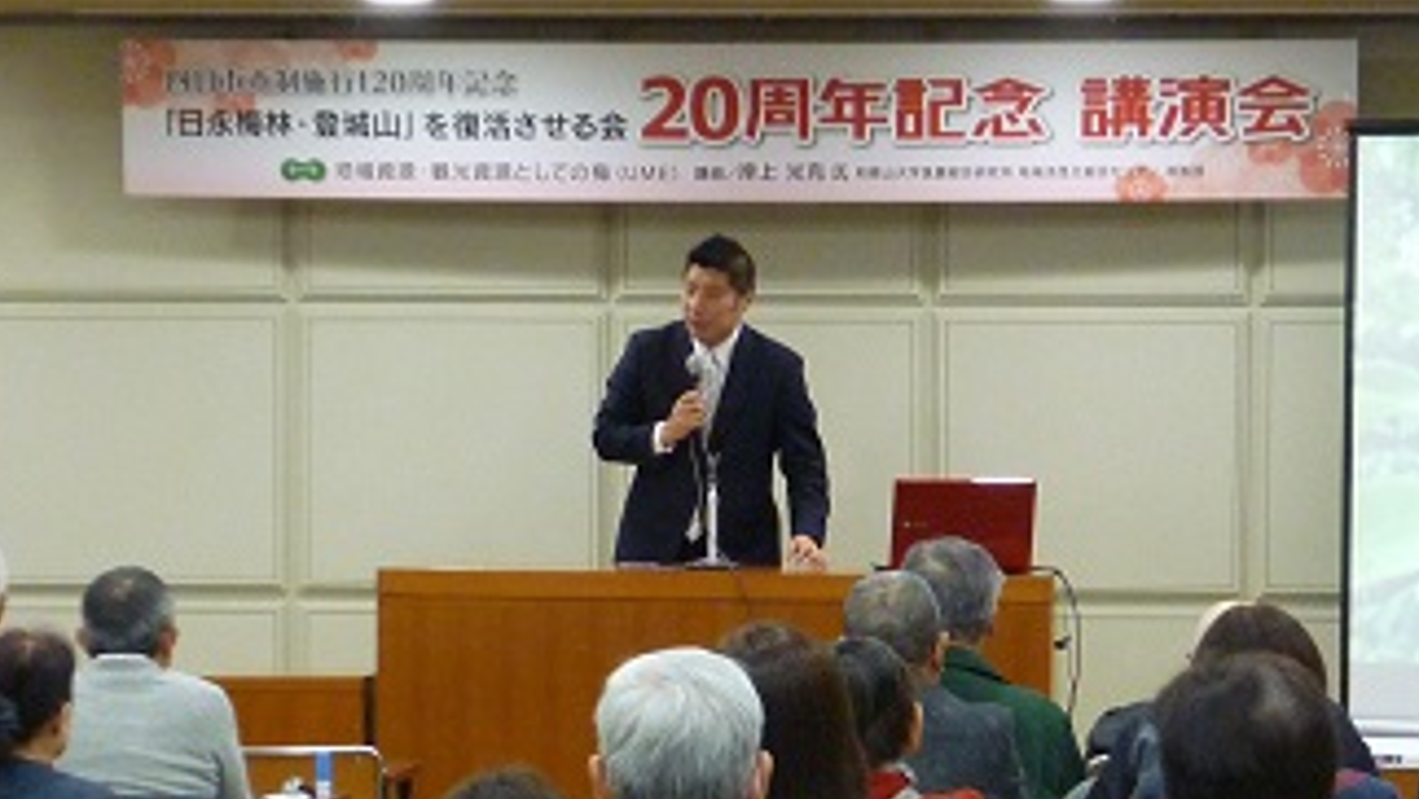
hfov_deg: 14.3
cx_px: 775
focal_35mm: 150
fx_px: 5646
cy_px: 547
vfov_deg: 8.1
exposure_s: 1/30
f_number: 3.9
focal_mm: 11.4
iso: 400
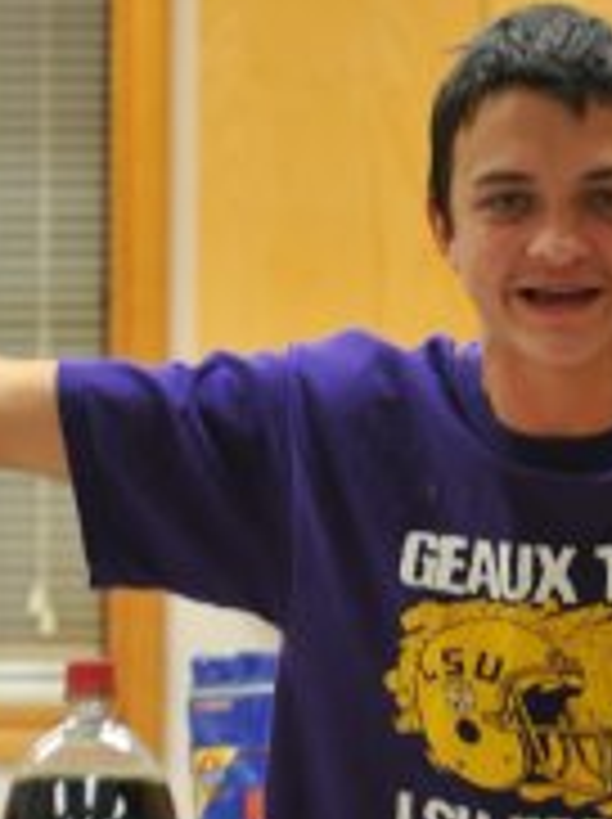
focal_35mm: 333
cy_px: 468
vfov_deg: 6.0
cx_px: 524
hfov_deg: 4.5
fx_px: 7868
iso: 250
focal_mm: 70
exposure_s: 1/60
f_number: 2.8
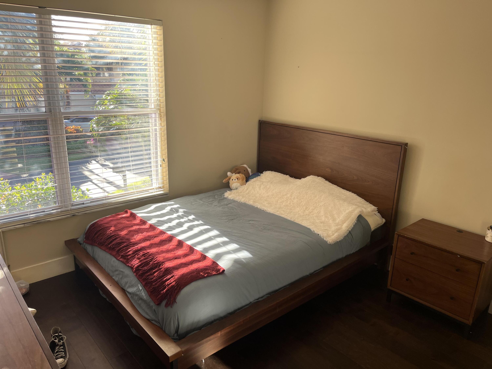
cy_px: 184
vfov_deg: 53.1
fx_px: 370
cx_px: 246
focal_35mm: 26
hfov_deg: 67.3
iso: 50
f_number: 1.6
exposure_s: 1/122
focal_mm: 5.1
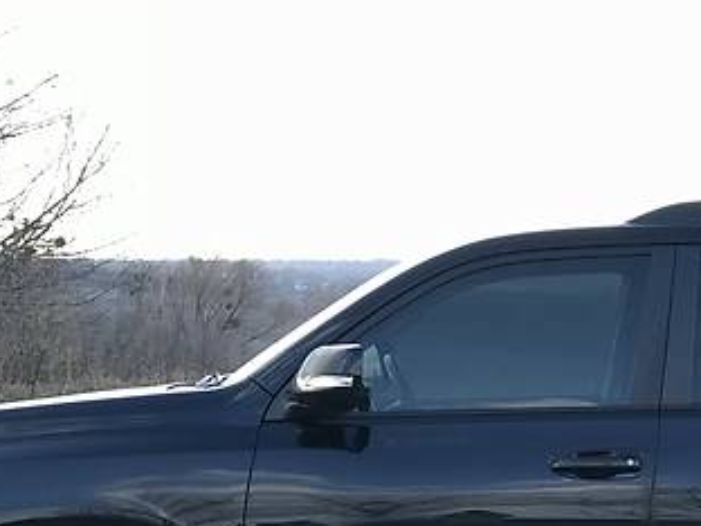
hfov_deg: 13.4
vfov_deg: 10.1
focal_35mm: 146
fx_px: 2957
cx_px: 598
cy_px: 366
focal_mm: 6.6
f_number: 2.8
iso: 32
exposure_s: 1/100
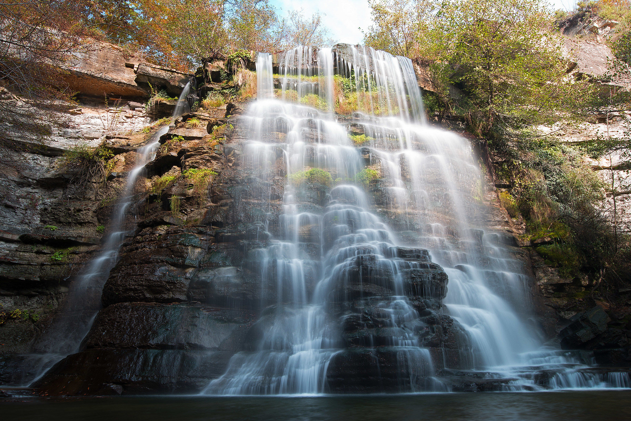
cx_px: 316
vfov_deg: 49.6
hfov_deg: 69.4
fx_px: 456
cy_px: 210
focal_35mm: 26
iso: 50
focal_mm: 26
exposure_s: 1.3
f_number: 29
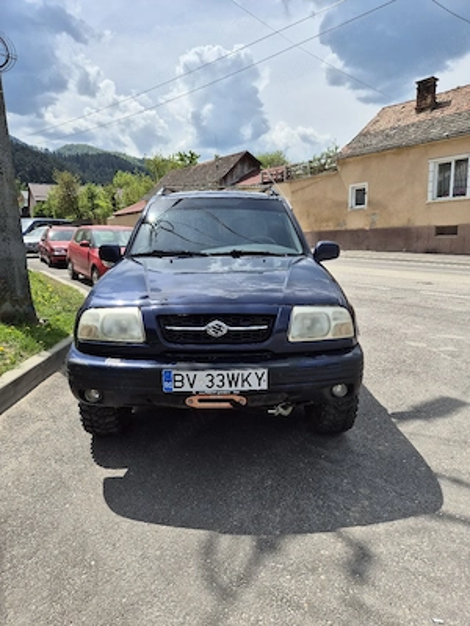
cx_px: 235
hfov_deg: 58.9
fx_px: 416
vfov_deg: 73.9
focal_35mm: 23
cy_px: 313
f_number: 1.8
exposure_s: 1/2500
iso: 25
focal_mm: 5.4
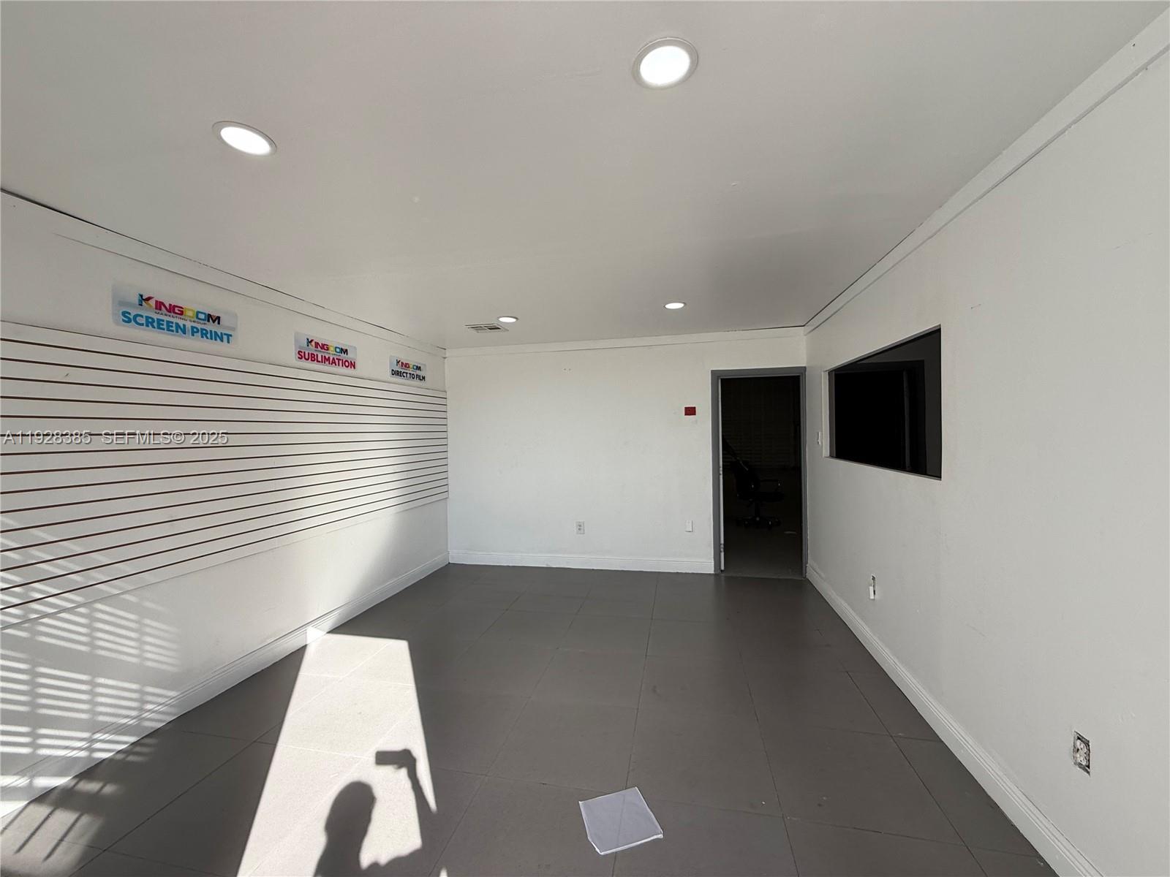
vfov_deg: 85.7
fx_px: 473
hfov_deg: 102.1
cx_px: 585
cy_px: 438
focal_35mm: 14
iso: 50
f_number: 2.2
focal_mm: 2.22
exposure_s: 1/288
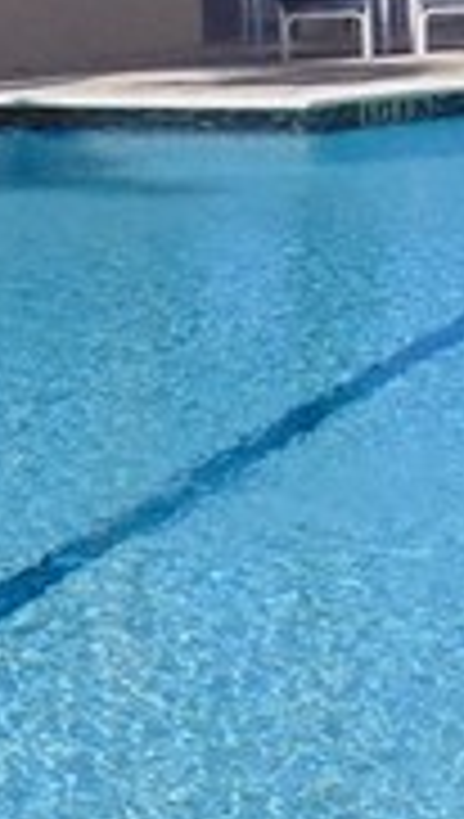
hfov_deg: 7.9
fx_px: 3331
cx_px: -167
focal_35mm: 153
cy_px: 306
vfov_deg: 14.0
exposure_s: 1/500
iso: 80
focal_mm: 4.5
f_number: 7.7
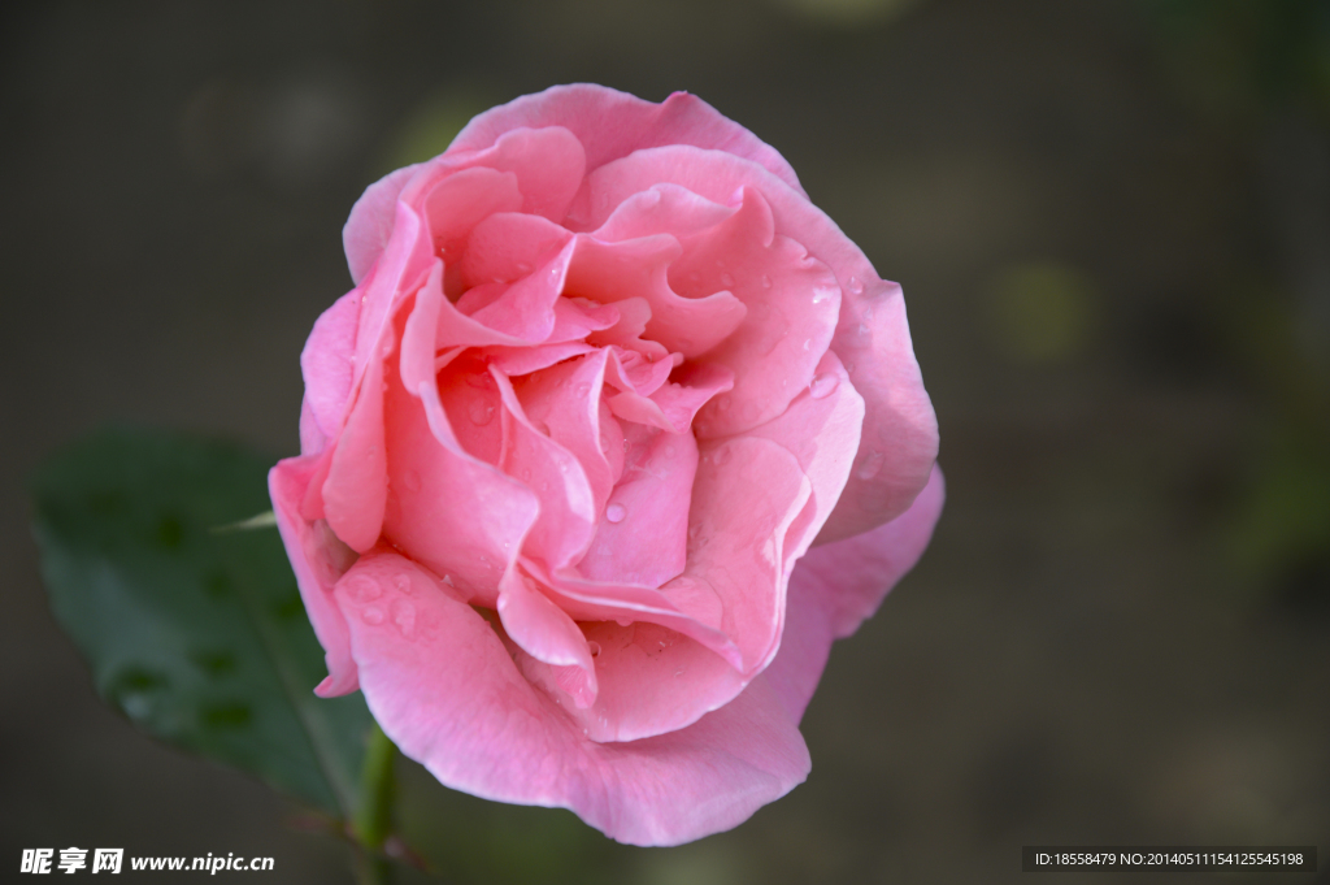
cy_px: 442
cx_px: 665
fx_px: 5814
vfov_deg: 8.7
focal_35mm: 158
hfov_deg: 13.1
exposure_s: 1/125
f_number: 5.6
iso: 100
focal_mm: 105
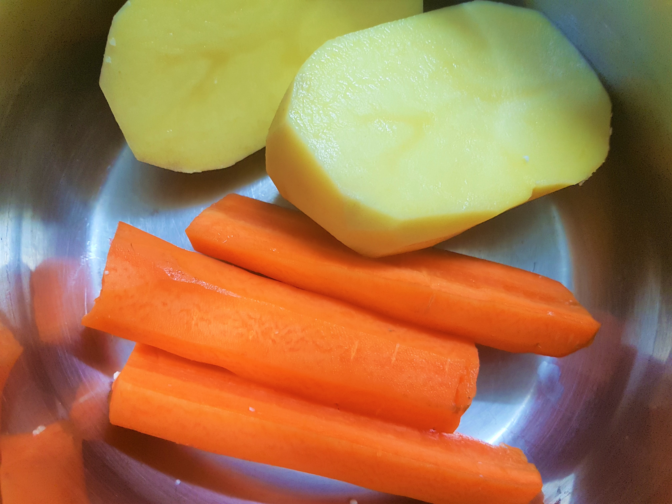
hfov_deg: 67.3
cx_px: 336
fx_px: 505
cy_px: 252
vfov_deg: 53.1
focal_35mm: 26
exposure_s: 1/50
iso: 200
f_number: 1.7
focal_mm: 4.2
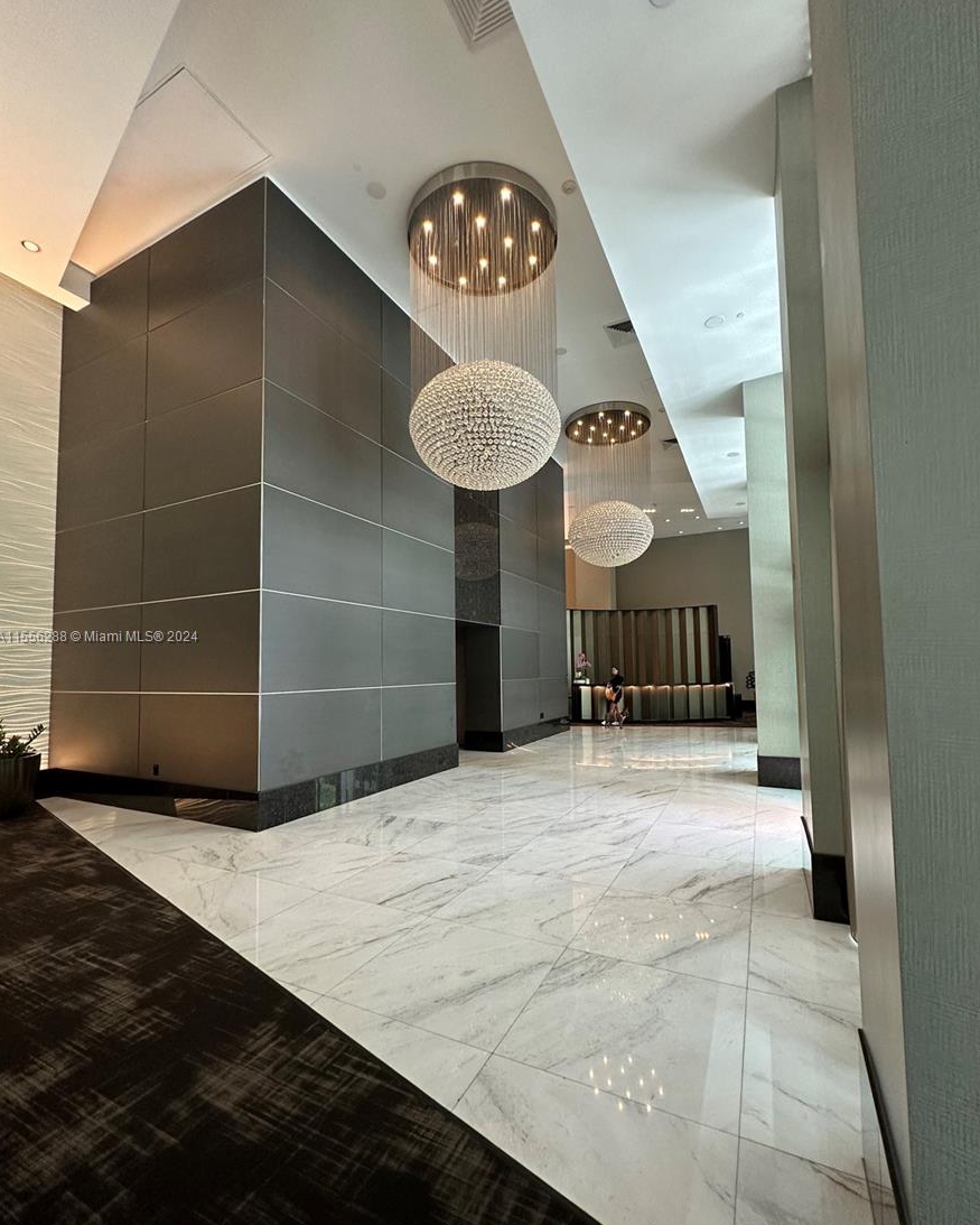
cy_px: 638
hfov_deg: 84.1
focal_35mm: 15
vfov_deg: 96.7
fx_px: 544
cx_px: 497
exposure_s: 1/120
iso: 200
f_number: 2.2
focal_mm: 2.22
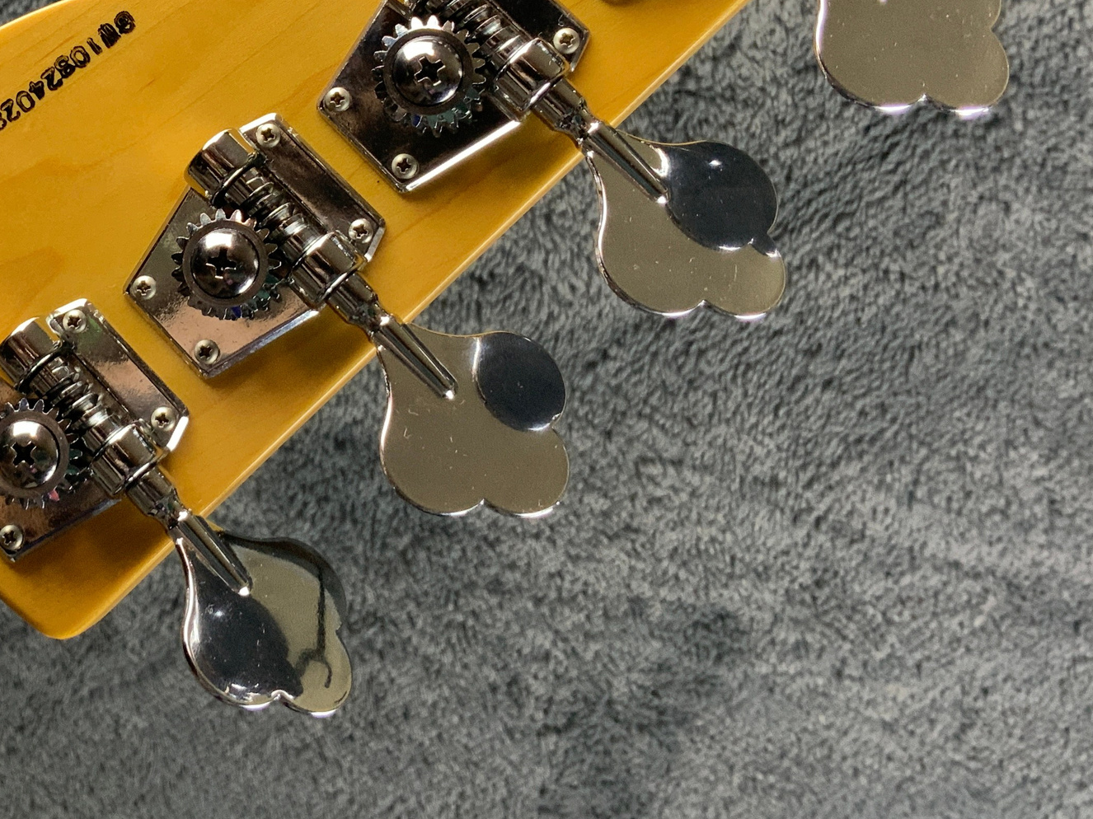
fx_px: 1768
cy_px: 170
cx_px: 171
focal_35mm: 56
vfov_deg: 25.7
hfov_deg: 33.1
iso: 80
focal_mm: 3
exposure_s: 1/60
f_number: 1.8
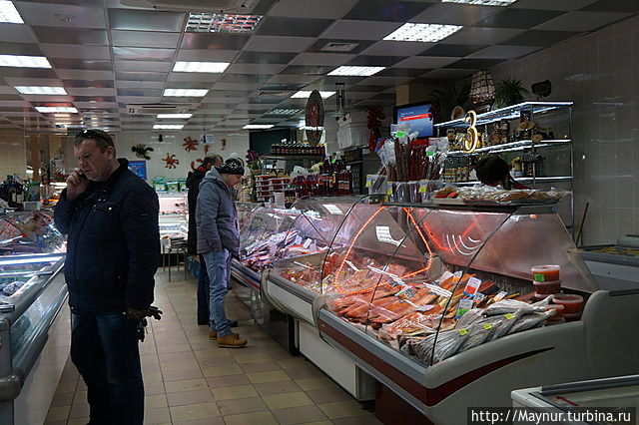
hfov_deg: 55.1
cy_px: 212
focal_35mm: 34
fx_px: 612
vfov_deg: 38.3
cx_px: 320
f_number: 4
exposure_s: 1/60
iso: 250
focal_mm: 23
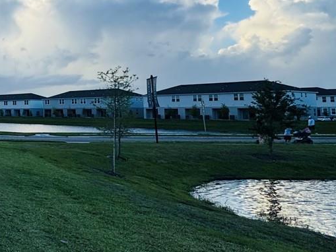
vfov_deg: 32.5
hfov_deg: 33.2
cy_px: 79
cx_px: -86
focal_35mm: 44
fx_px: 427
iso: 40
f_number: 2.2
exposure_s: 1/741
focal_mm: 2.22
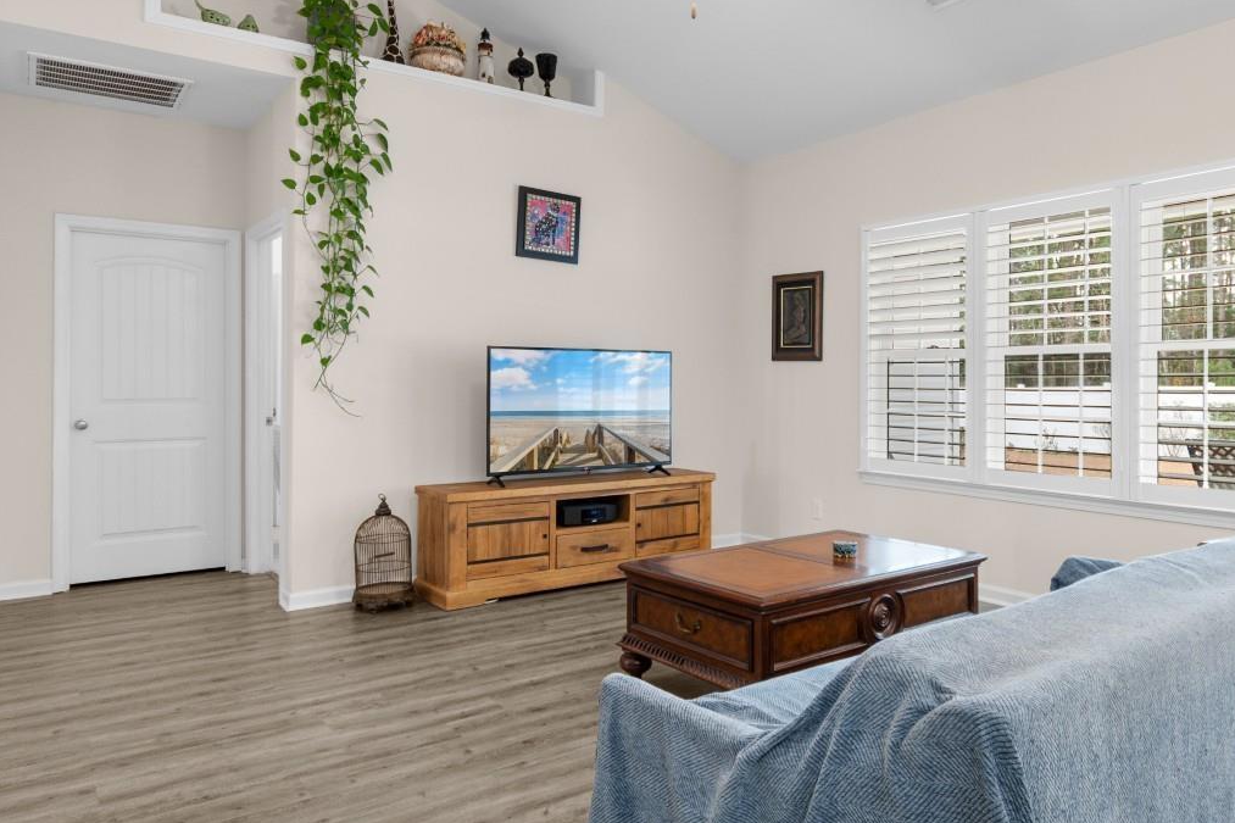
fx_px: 823
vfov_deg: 53.0
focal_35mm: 24
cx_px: 692
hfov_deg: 73.5
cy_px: 363
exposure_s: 1/2
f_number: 4.5
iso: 100
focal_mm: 10
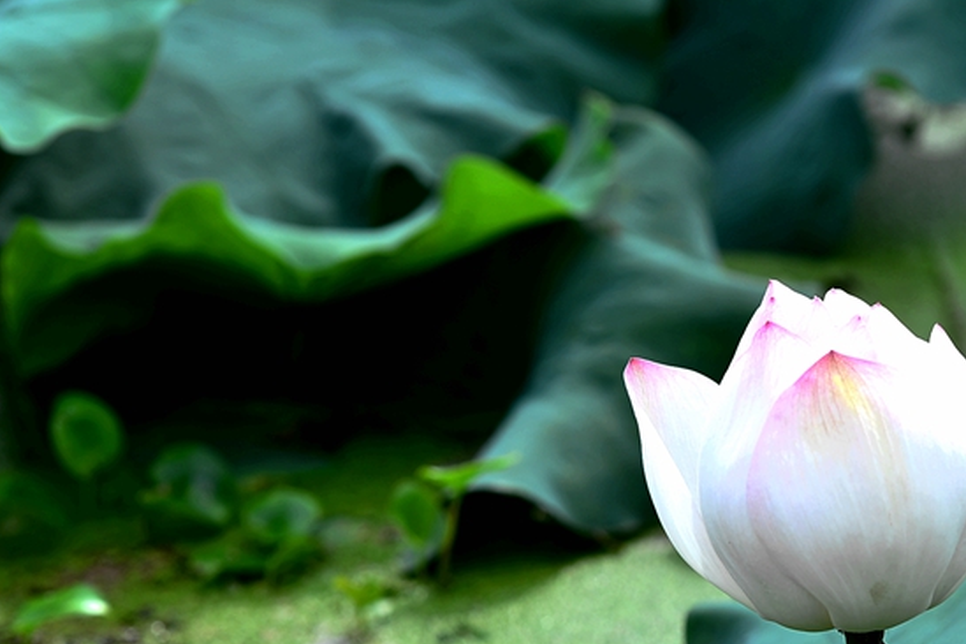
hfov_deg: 8.2
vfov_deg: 5.4
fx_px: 6761
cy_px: 561
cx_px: 614
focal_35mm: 252
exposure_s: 1/500
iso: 100
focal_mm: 135
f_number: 4
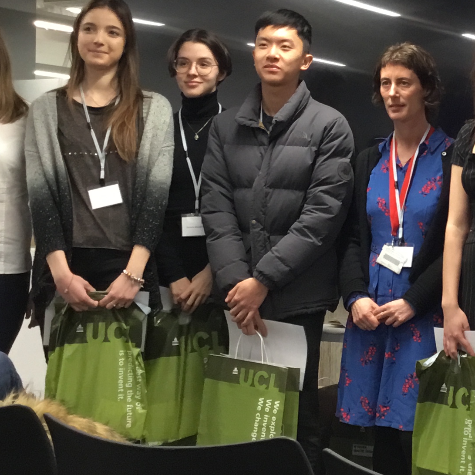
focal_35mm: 82
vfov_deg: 21.1
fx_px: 1273
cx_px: 447
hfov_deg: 20.6
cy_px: 179
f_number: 2.4
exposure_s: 1/33
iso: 160
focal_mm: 3.3
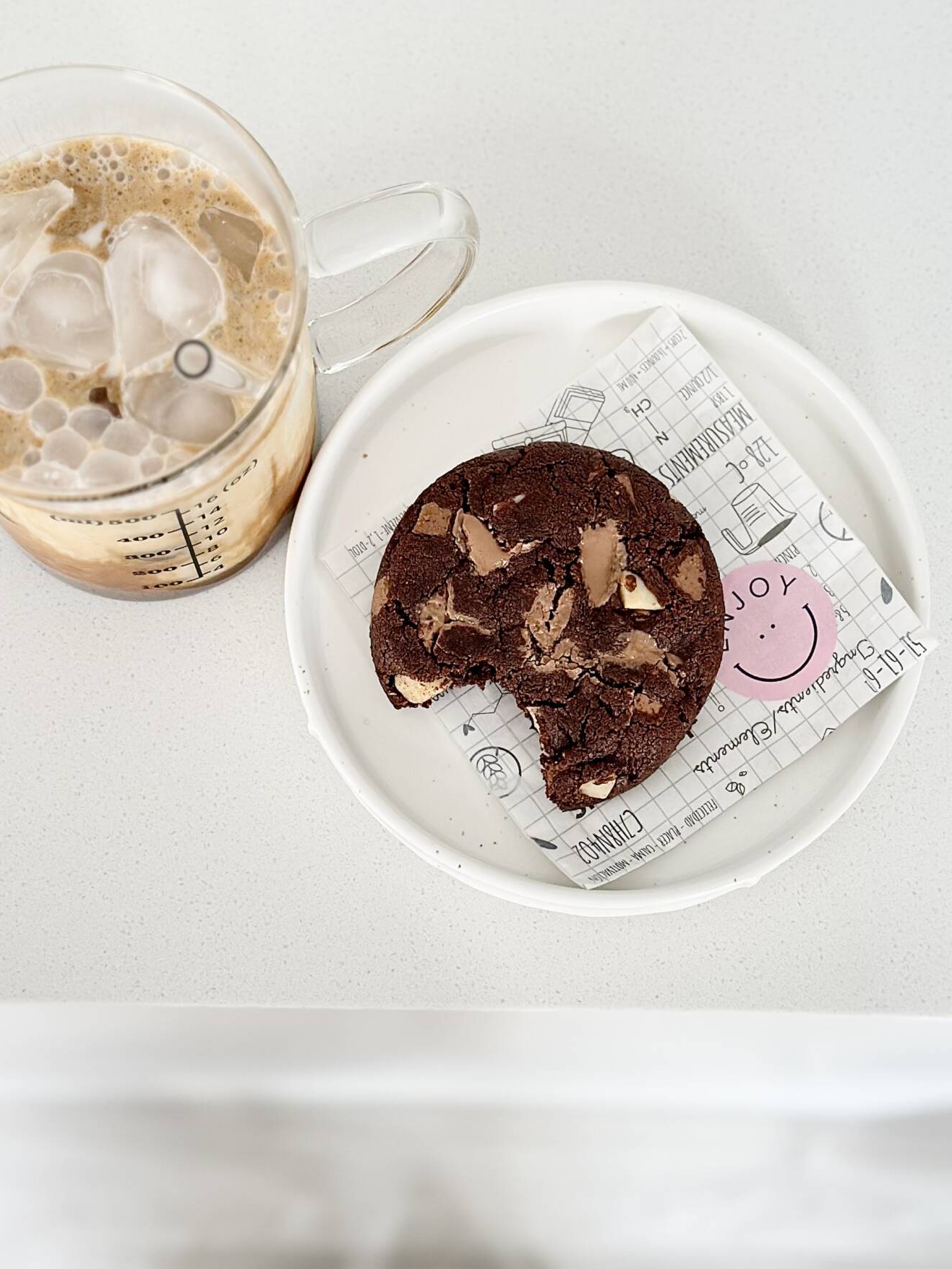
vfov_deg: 27.8
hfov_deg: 21.0
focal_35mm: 70
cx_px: 415
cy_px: 573
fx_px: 2566
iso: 200
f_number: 1.78
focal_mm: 6.86
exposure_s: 1/60
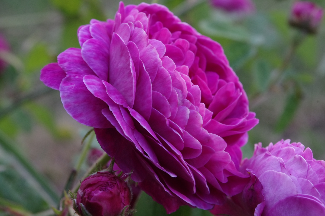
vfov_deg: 16.6
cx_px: 162
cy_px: 108
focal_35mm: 82
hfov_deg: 24.8
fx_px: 739
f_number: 13
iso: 1600
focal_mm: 55
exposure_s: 1/100
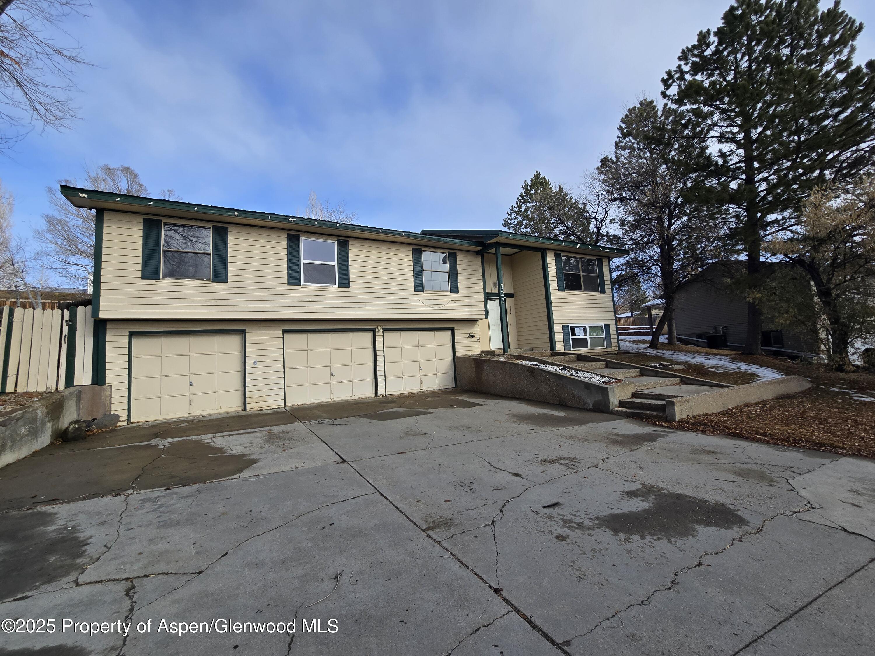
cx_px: 438
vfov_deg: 89.9
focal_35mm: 13
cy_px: 328
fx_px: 329
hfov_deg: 106.2
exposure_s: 1/1889
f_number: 2.2
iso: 50
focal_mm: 2.2
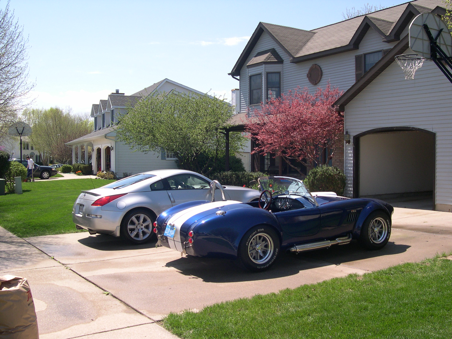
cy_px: 170
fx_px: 496
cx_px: 226
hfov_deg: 49.0
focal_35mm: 38
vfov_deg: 37.7
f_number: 7.6
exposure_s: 1/141
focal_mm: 8
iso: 100
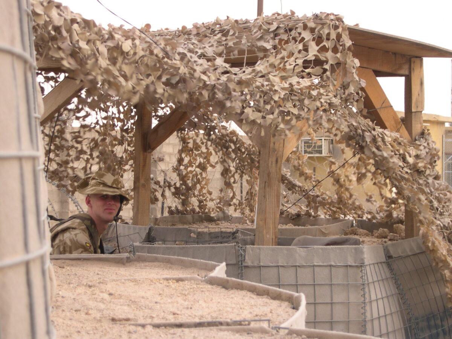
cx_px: 226
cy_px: 170
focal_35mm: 87
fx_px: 1136
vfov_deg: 17.0
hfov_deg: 22.5
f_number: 4.4
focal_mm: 18.4
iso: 100
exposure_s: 1/46.3
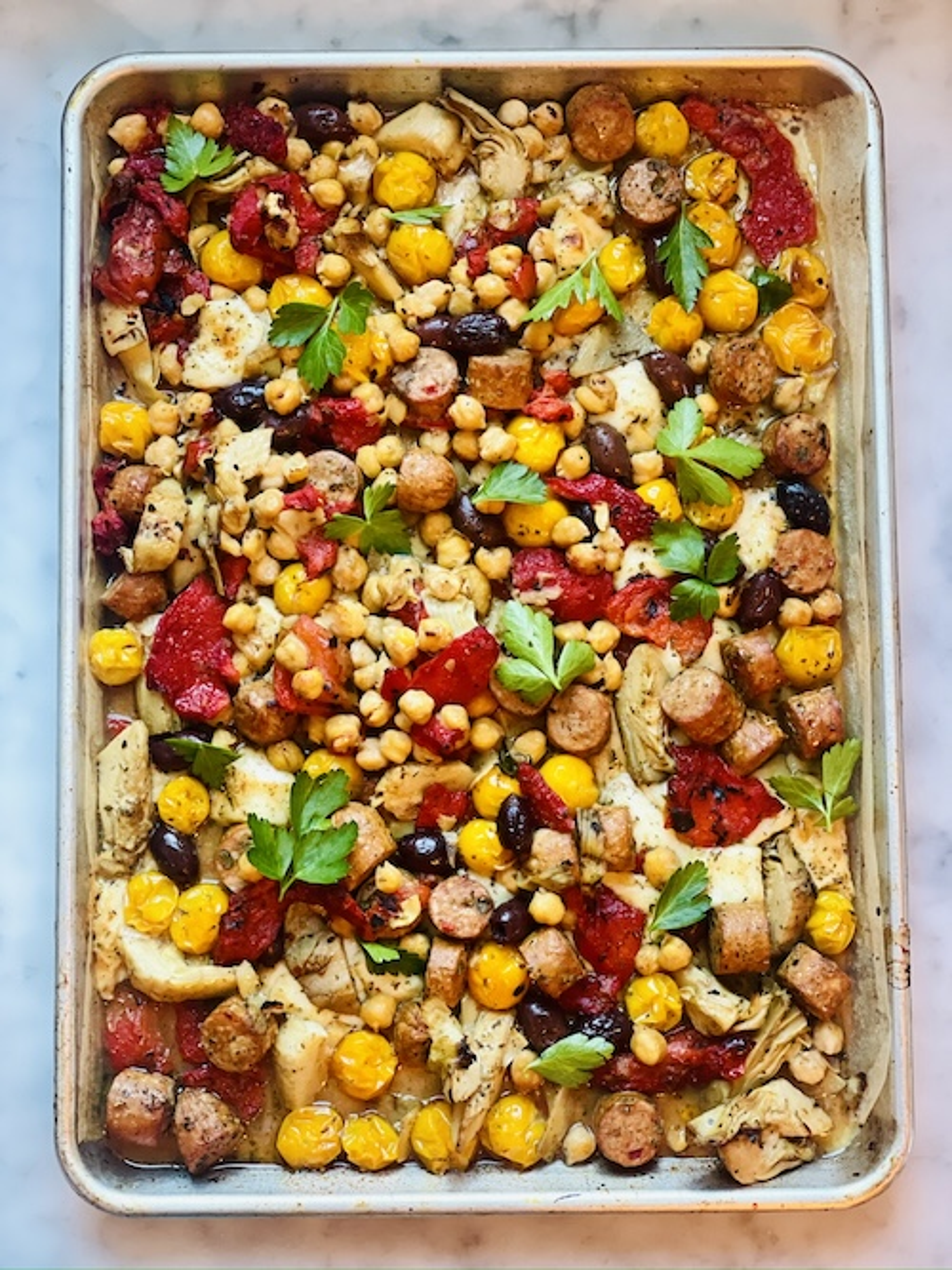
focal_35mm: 52
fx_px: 1907
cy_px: 635
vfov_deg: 36.8
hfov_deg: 28.0
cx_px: 476
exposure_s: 1/40
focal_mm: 6
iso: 250
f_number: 2
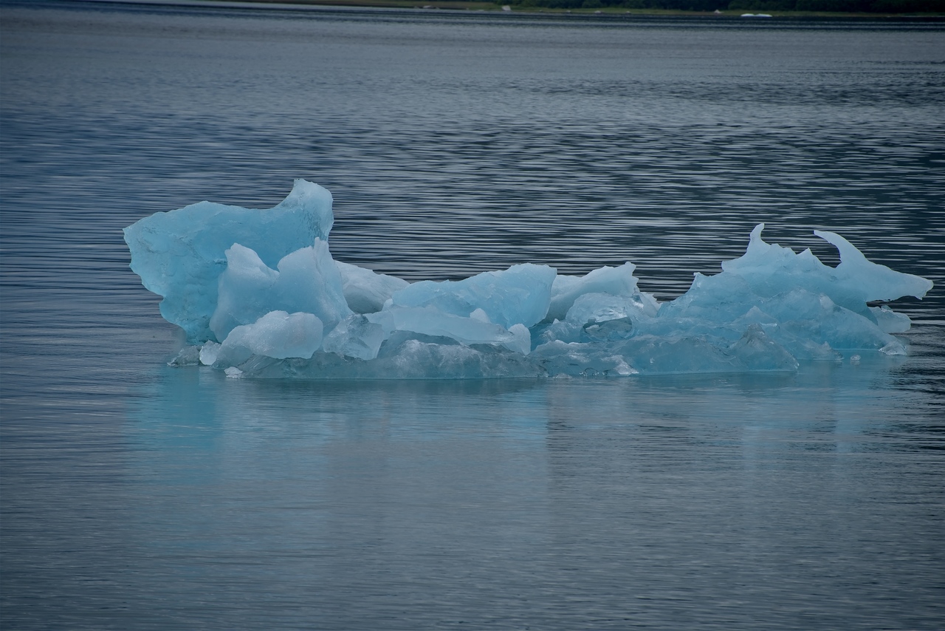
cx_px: 472
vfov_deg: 5.5
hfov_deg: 8.2
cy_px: 316
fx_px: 6564
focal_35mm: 250
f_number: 8
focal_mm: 250
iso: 100
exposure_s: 1/500
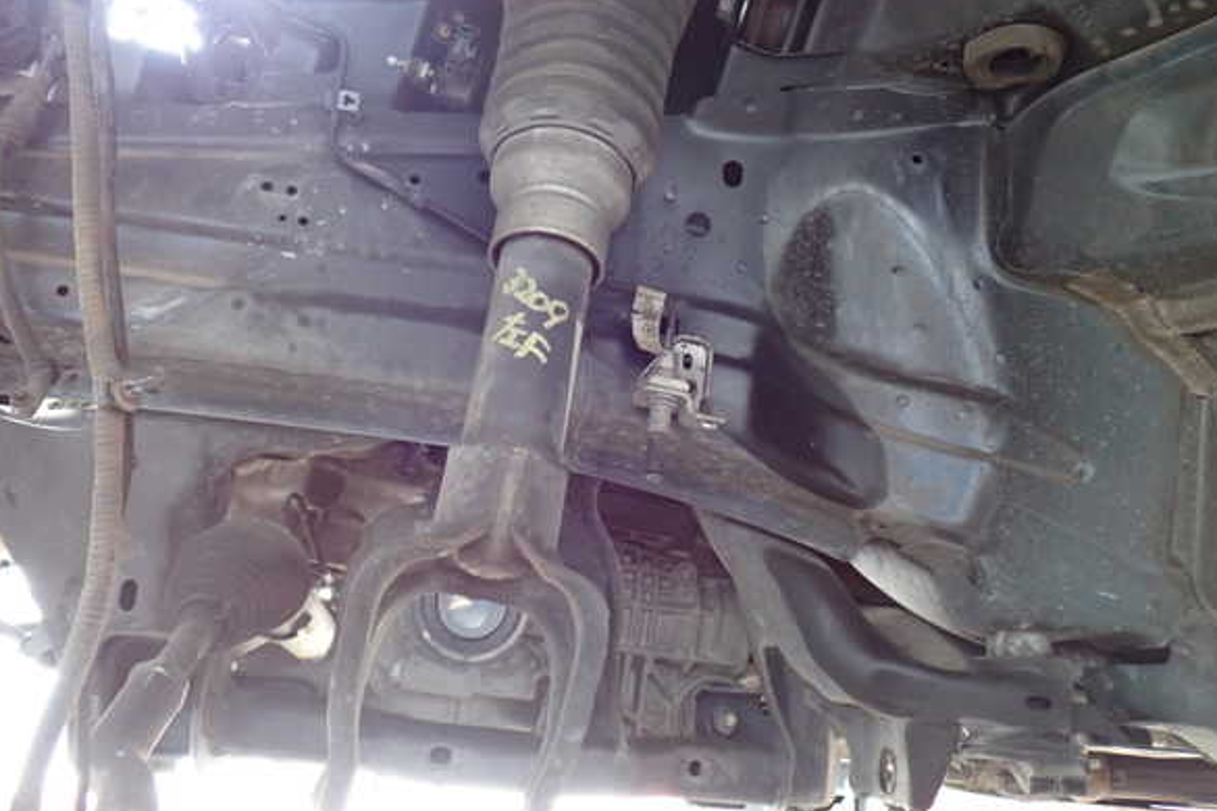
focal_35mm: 32
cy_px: 412
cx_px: 605
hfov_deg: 58.7
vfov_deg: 41.1
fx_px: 1082
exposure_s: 1/30
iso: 320
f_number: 2.3
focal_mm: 5.4
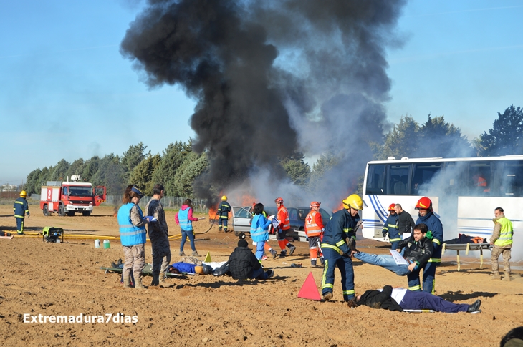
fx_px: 1197
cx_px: 262
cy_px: 174
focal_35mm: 82
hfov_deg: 24.6
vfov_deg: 16.5
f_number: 8
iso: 100
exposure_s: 1/250
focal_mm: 55
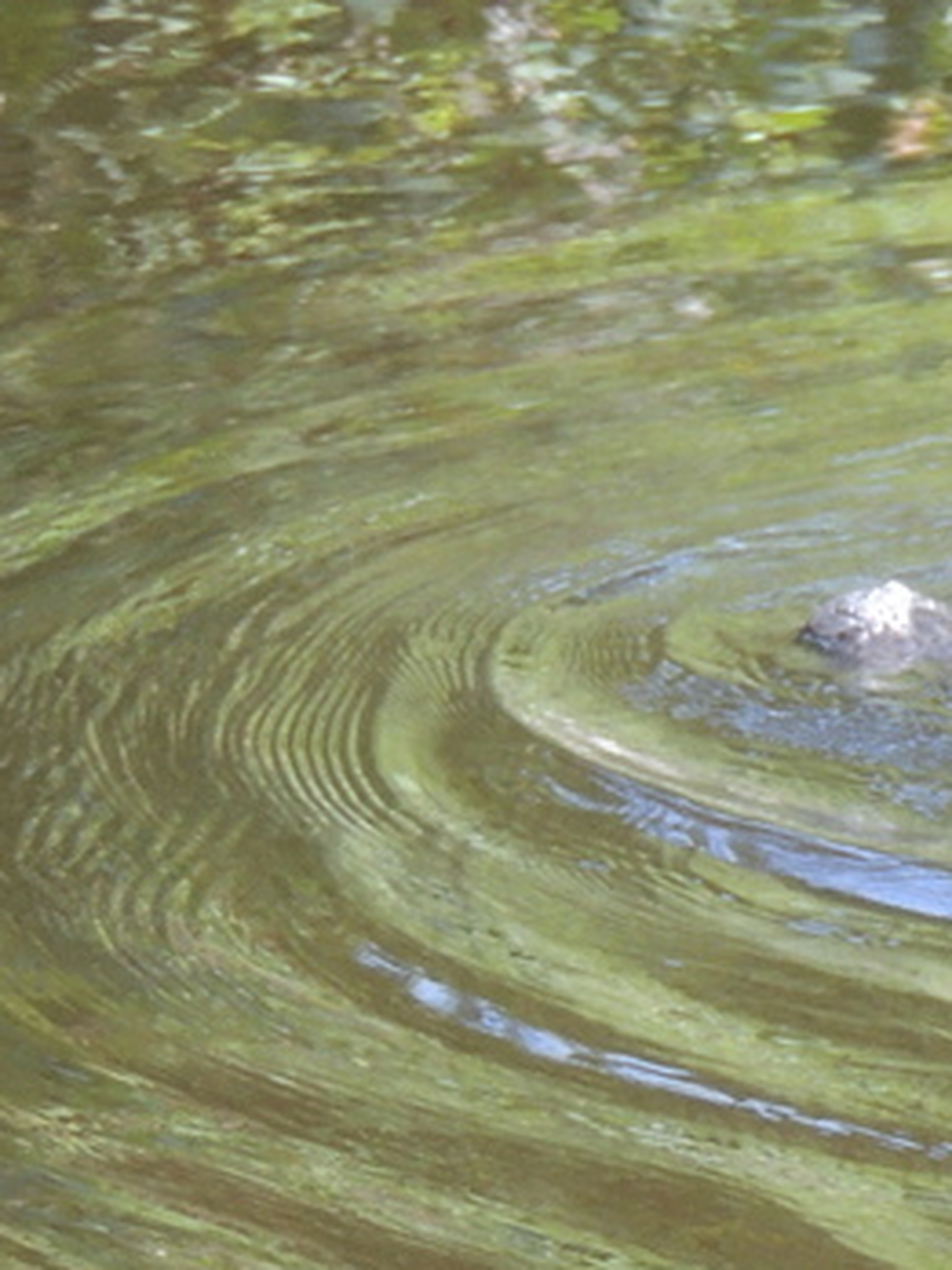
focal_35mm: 626
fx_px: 22955
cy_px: 996
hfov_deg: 2.4
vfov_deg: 3.2
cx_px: 1601
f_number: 4.5
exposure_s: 1/125
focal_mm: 30.3
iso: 220
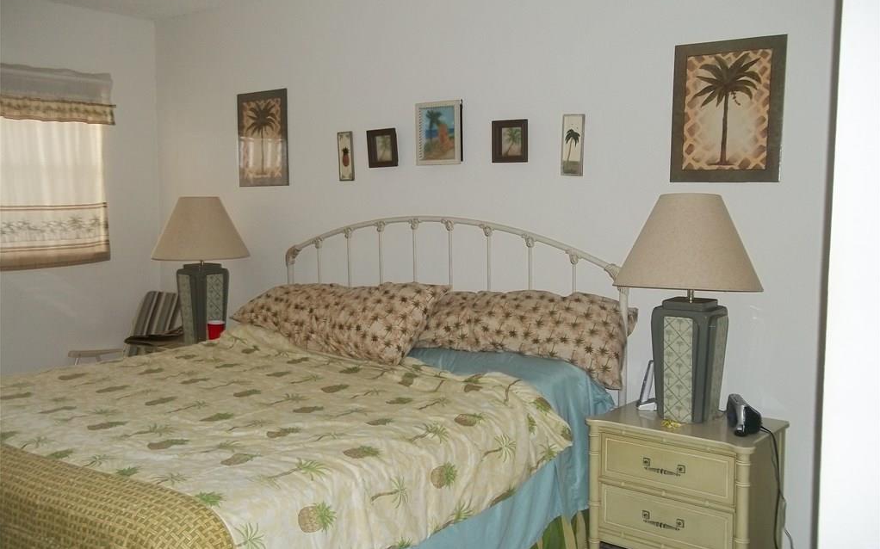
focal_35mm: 34
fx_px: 815
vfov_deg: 37.2
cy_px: 289
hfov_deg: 56.7
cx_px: 440
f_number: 2.9
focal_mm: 5.7
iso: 160
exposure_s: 1/30
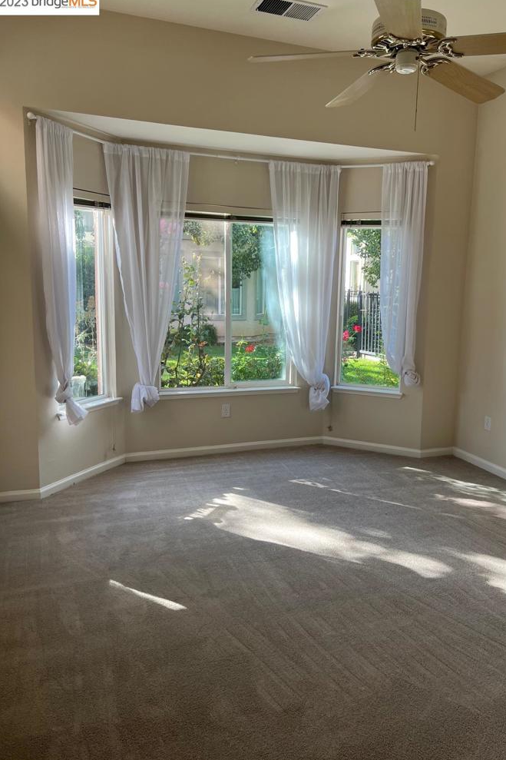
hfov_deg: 46.3
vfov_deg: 65.5
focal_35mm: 28
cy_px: 378
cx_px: 282
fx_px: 590
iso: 40
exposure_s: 1/184
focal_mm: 5.7
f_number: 1.5
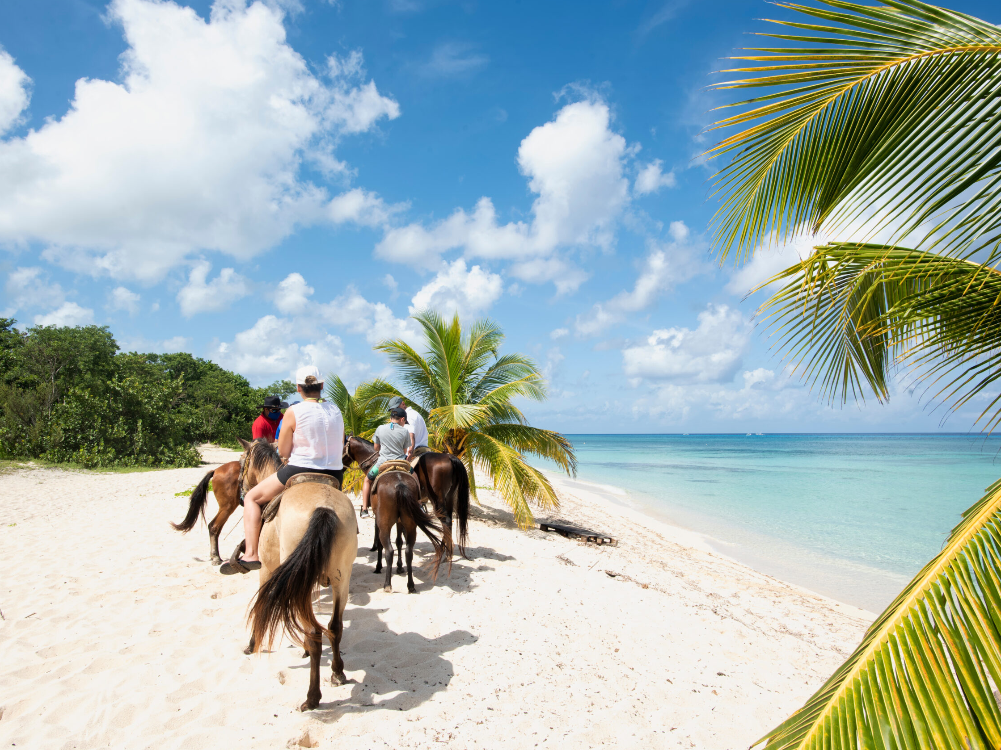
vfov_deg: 61.1
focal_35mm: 22
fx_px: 636
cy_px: 379
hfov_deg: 76.3
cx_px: 463
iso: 200
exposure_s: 1/200
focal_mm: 20
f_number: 13
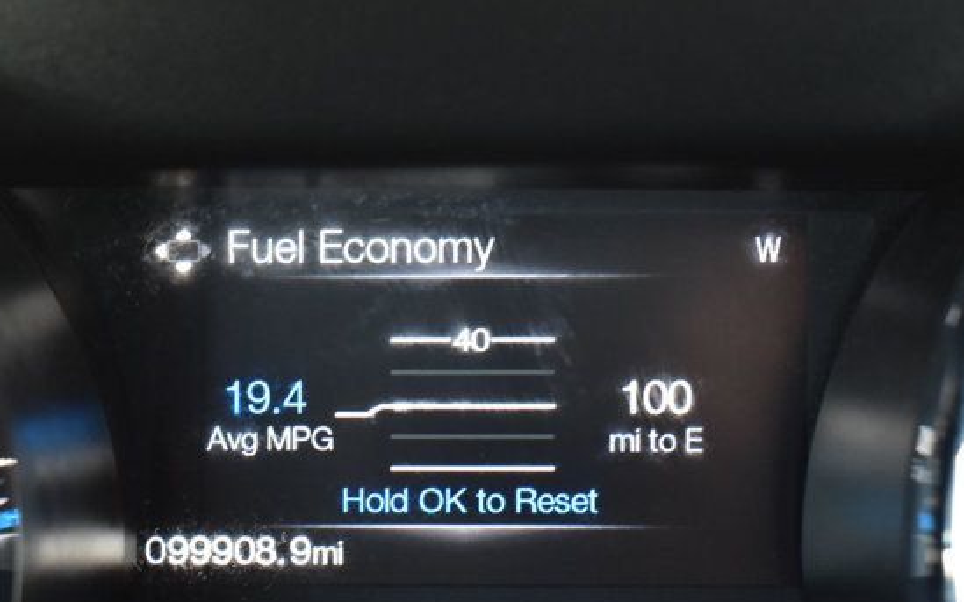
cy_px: 441
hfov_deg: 21.4
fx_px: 2548
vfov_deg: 13.4
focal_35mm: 97
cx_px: 421
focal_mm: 34
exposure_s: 1/15
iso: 800
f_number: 6.3
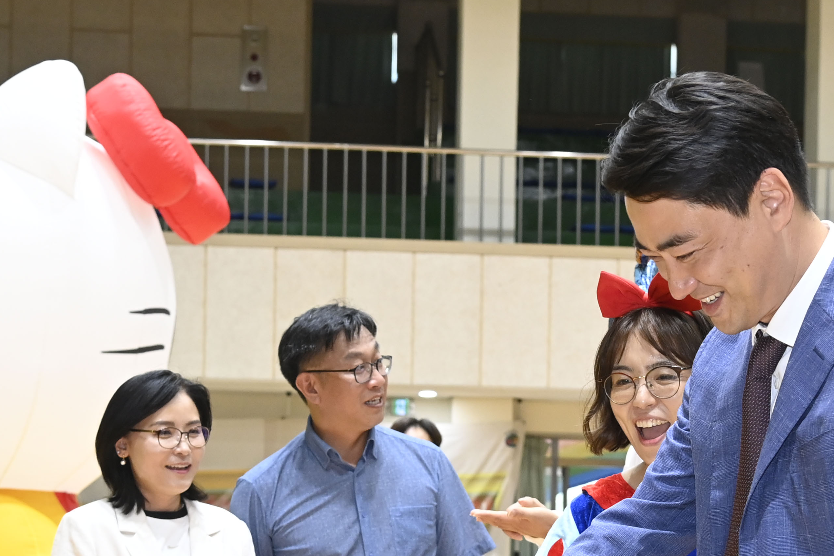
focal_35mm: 105
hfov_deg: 19.4
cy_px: 557
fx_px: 2432
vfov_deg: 12.9
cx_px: 466
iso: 2500
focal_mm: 48
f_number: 6.3
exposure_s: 1/200
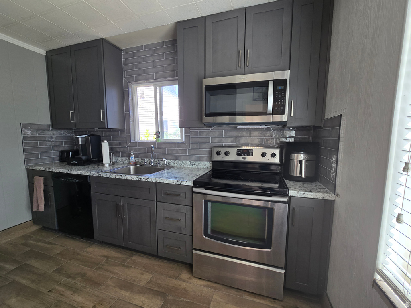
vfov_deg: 89.9
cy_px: 154
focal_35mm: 13
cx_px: 206
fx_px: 154
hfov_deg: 106.2
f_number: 2.2
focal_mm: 2.2
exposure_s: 1/120
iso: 64
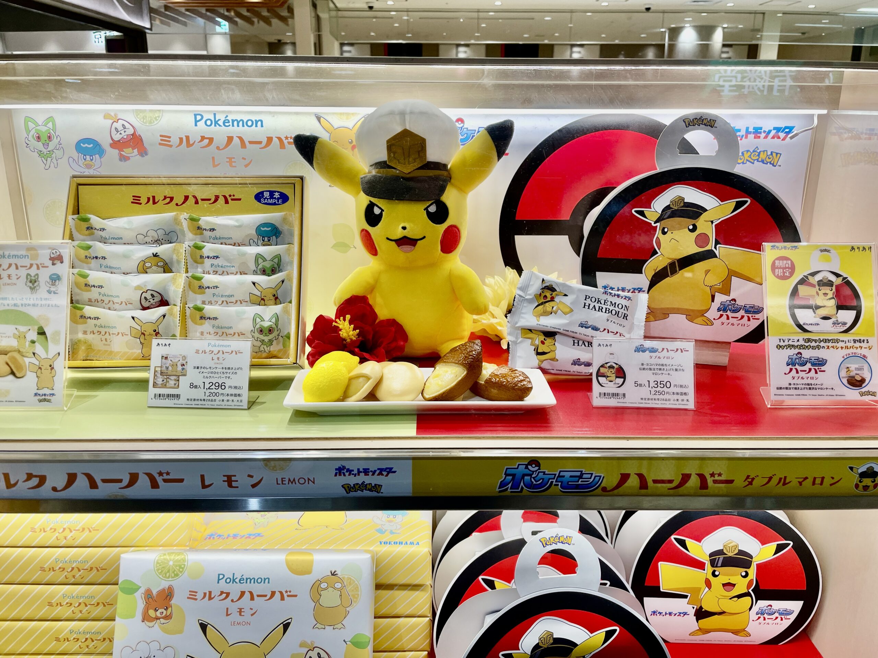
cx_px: 439
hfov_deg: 67.3
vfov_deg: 53.1
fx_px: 659
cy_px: 329
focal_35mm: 26
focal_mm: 4.2
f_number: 1.6
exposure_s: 1/144
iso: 32
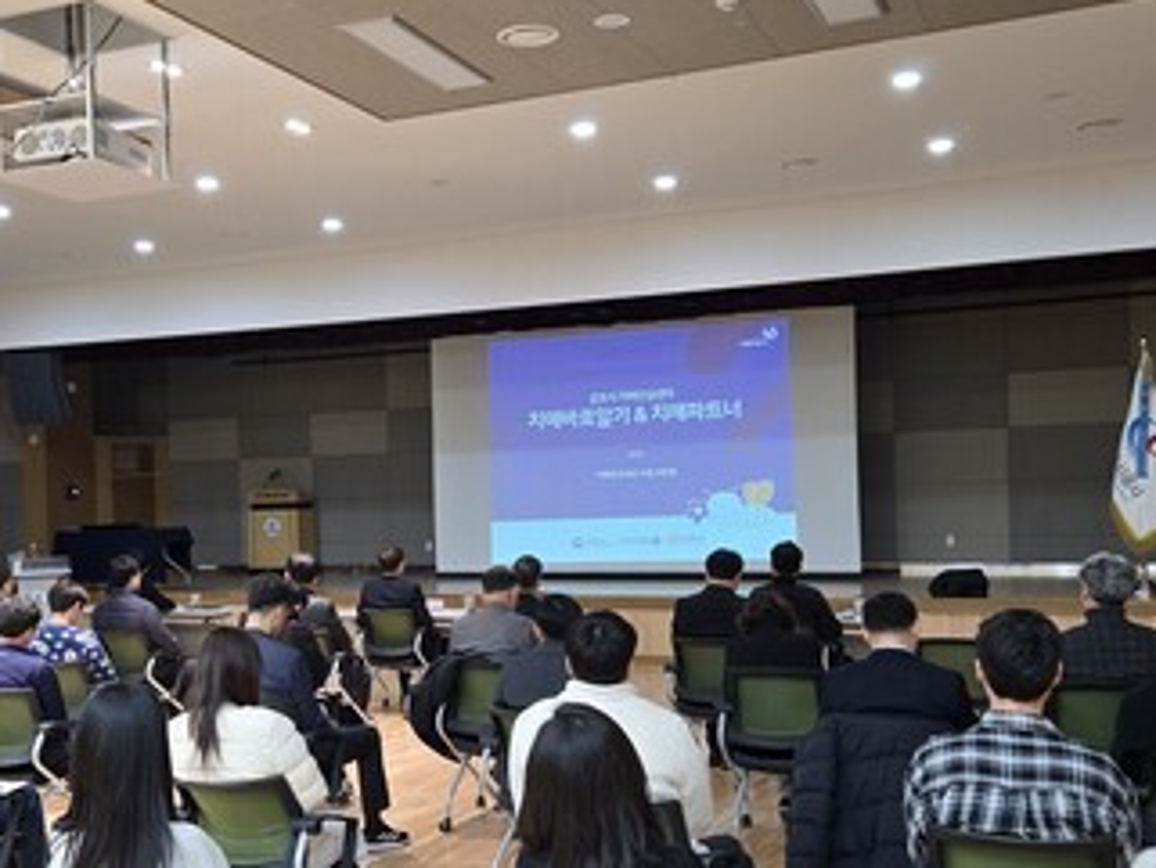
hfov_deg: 43.4
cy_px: 501
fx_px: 1437
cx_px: 418
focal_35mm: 43
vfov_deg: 33.6
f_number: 1.8
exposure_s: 1/120
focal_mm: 5.4
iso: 400
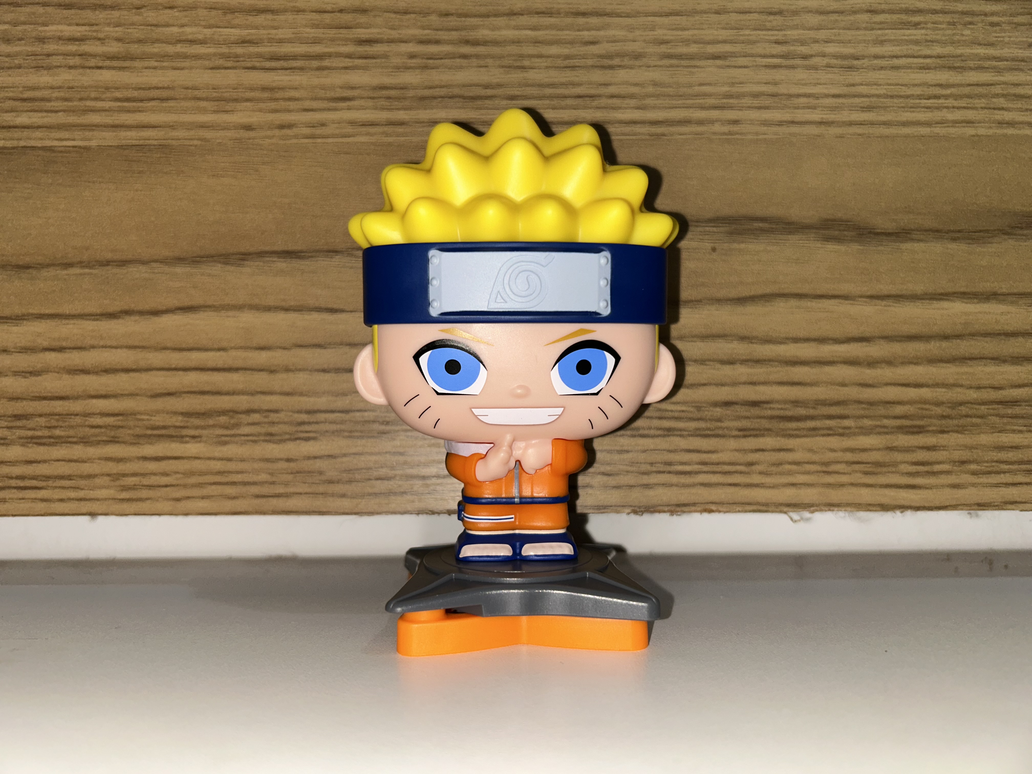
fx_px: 775
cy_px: 387
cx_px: 516
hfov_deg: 67.3
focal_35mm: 26
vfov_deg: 53.1
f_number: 1.5
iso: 32
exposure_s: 1/74
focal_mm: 5.7
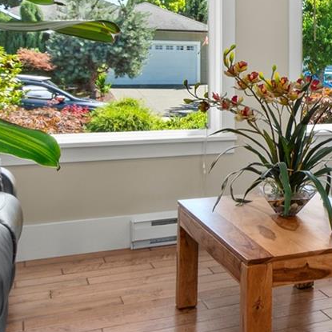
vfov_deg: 28.7
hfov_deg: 25.2
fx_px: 640
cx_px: 431
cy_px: 89
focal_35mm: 59
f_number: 8
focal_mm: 12
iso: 320
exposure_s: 1/8
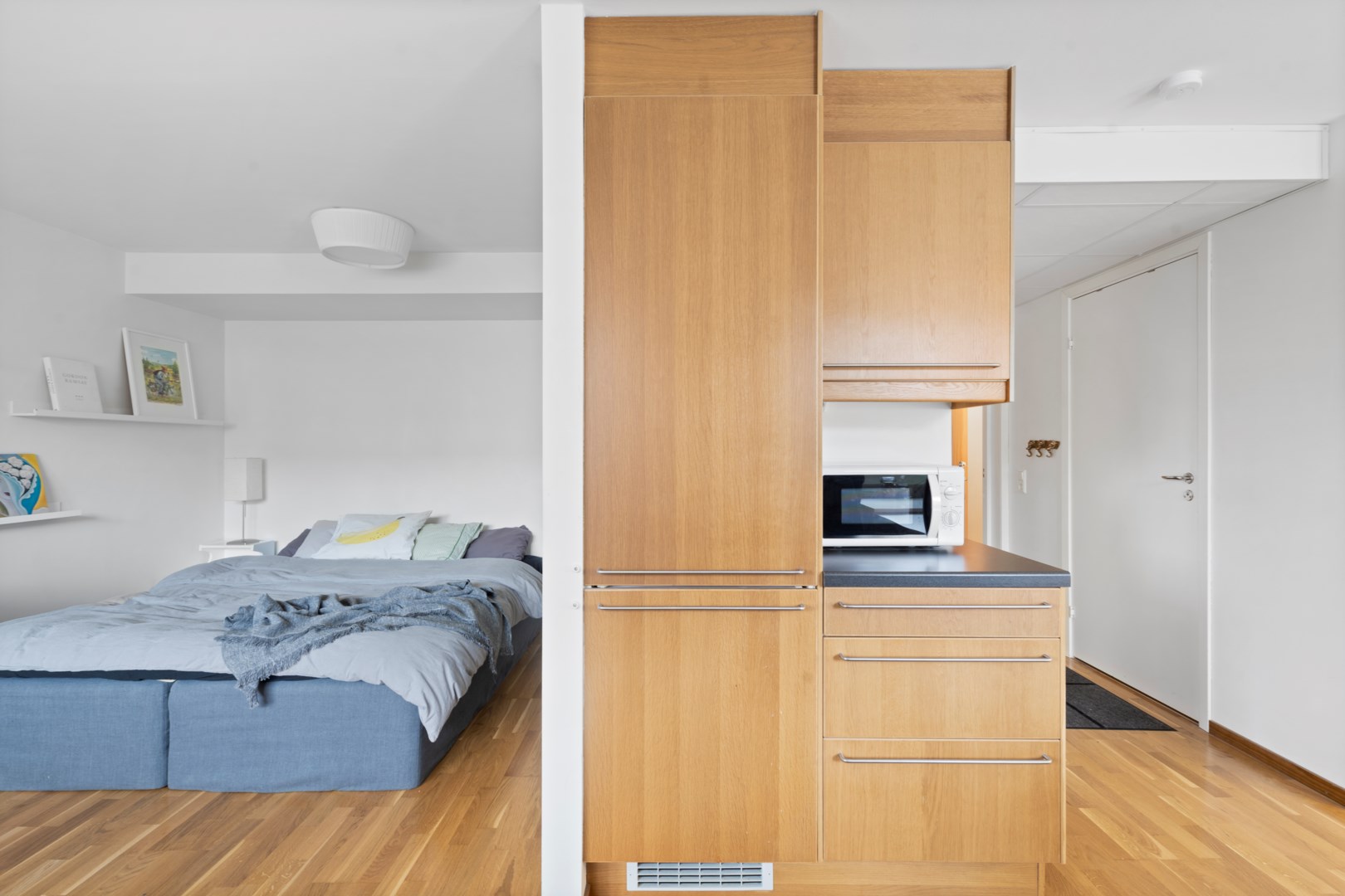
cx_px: 672
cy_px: 448
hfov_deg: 96.7
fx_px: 598
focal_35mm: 16
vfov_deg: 73.7
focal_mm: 16
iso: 100
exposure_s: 13
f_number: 10
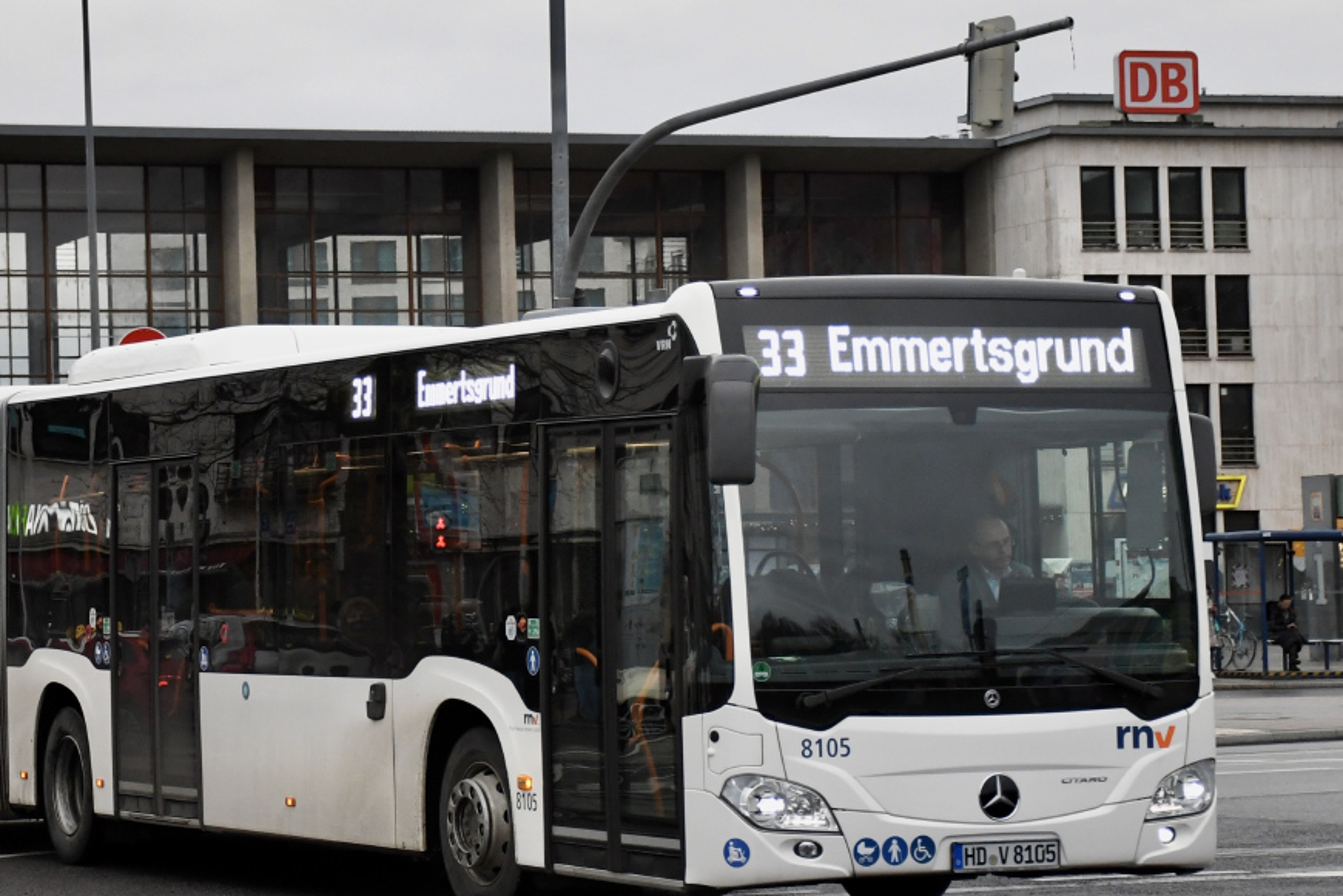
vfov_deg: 14.6
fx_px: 3507
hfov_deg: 21.6
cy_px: 429
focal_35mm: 94
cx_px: 496
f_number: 4.5
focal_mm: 42
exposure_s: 1/500
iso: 1600
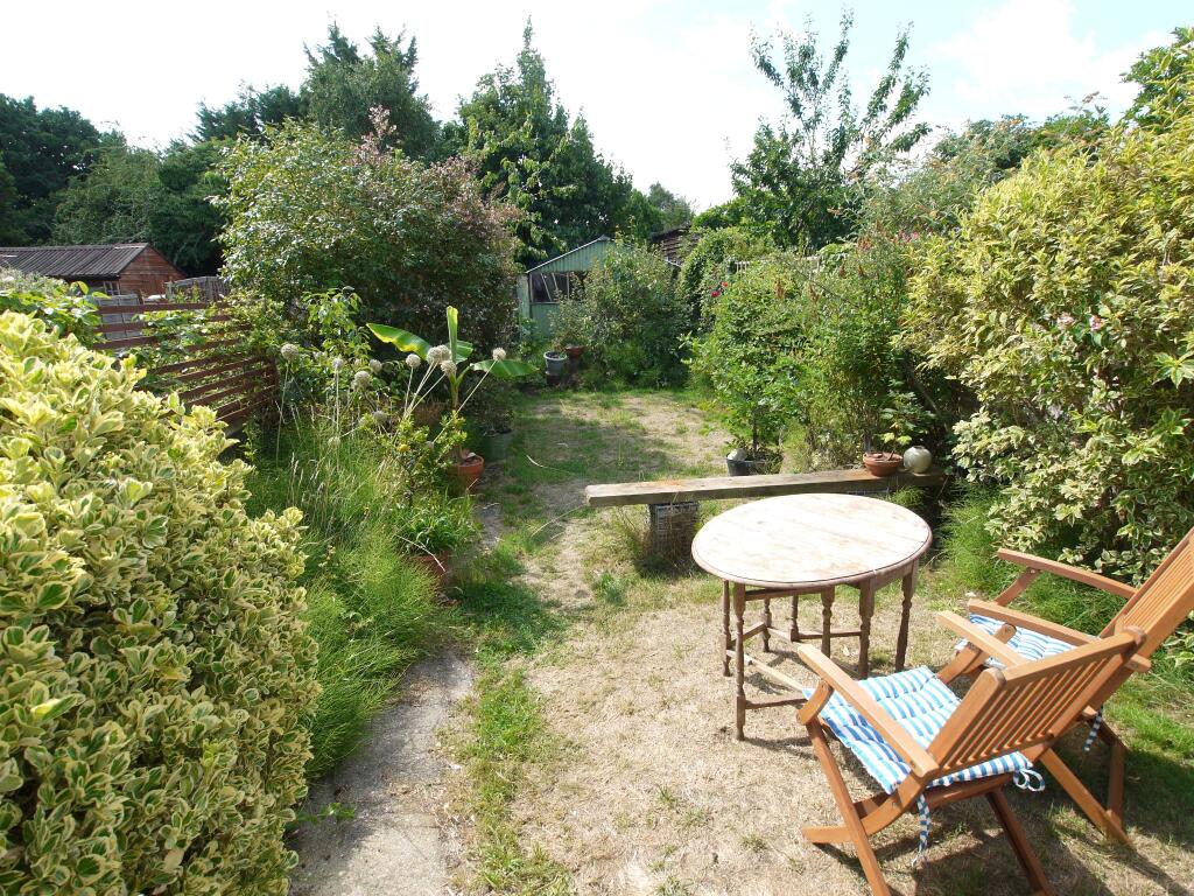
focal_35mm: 18
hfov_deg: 87.8
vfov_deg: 71.6
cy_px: 448
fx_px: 621
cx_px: 597
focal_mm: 9
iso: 100
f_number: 6.3
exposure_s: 1/160
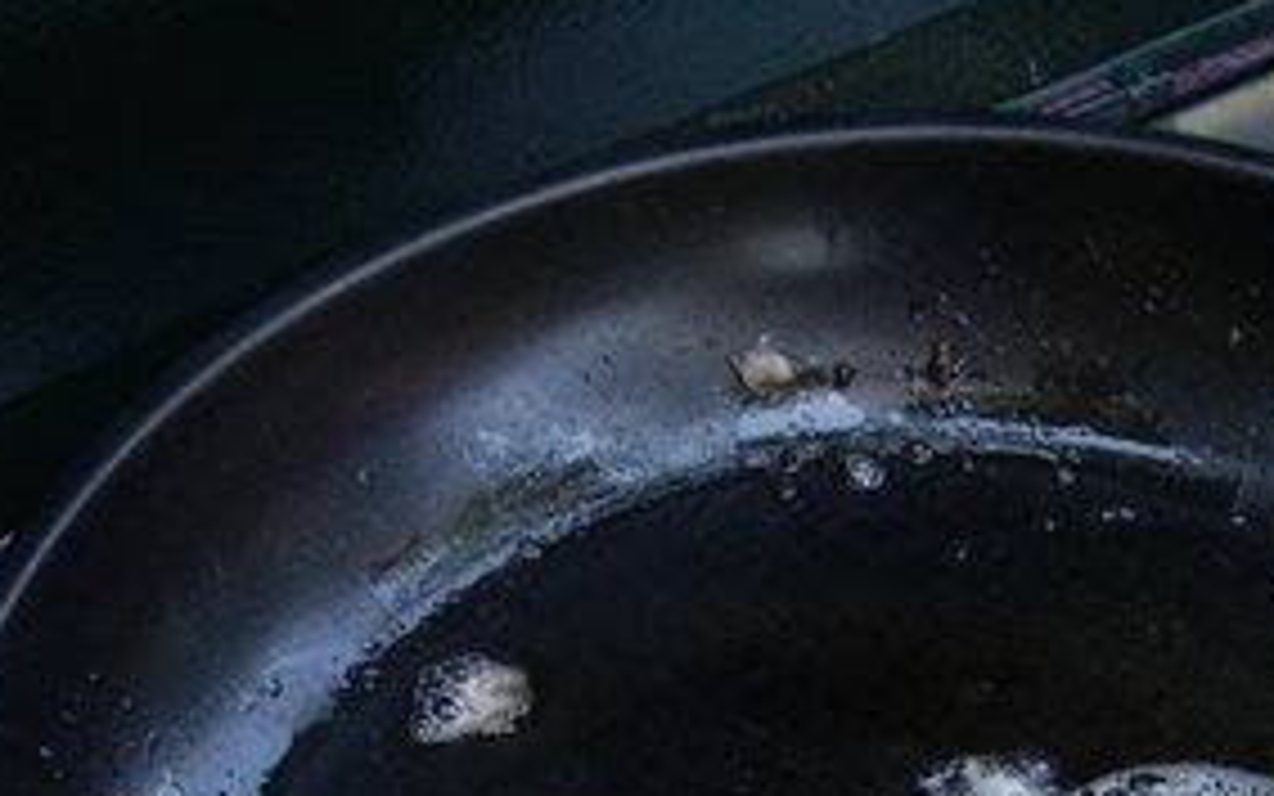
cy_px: 1034
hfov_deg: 22.6
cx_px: 905
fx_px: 3160
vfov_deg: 13.8
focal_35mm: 91
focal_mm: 6.2
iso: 100
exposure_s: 1/60
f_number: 2.7
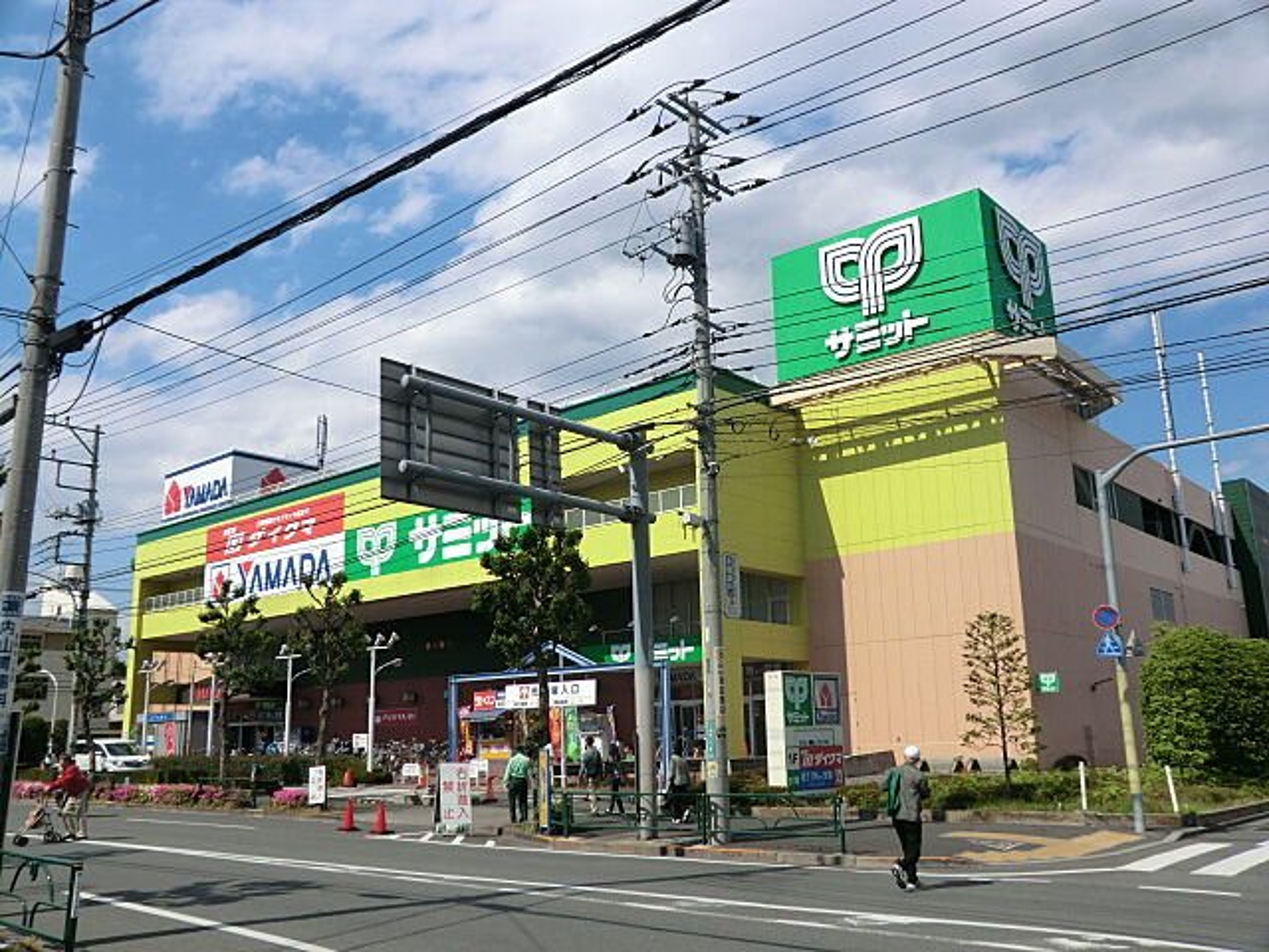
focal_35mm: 29
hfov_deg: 61.7
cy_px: 476
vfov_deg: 48.2
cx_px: 634
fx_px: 1063
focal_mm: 5.2
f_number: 7.9
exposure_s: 1/320
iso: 80
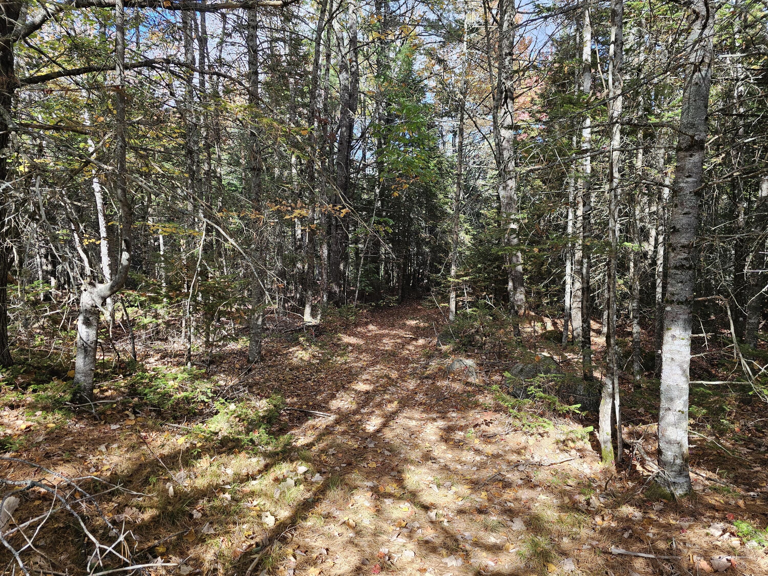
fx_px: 510
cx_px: 384
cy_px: 288
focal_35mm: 23
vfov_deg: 58.9
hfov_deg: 73.9
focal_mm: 6.3
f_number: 1.7
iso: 20
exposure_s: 1/120
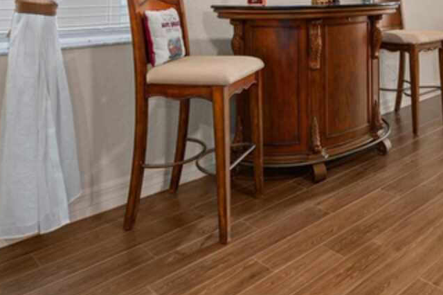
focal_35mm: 34
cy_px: 12
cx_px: 345
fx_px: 418
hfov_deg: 52.7
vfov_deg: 35.7
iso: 320
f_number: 8
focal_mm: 17
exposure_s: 1/1.67
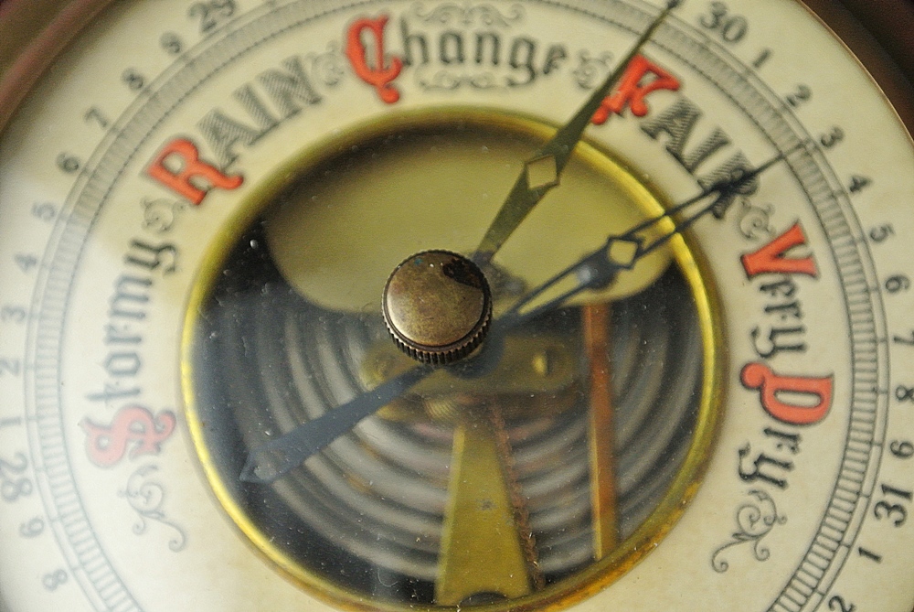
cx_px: 457
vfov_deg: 16.9
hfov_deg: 25.0
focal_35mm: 81
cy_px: 306
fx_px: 2059
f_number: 5.6
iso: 640
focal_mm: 30
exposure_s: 1/60
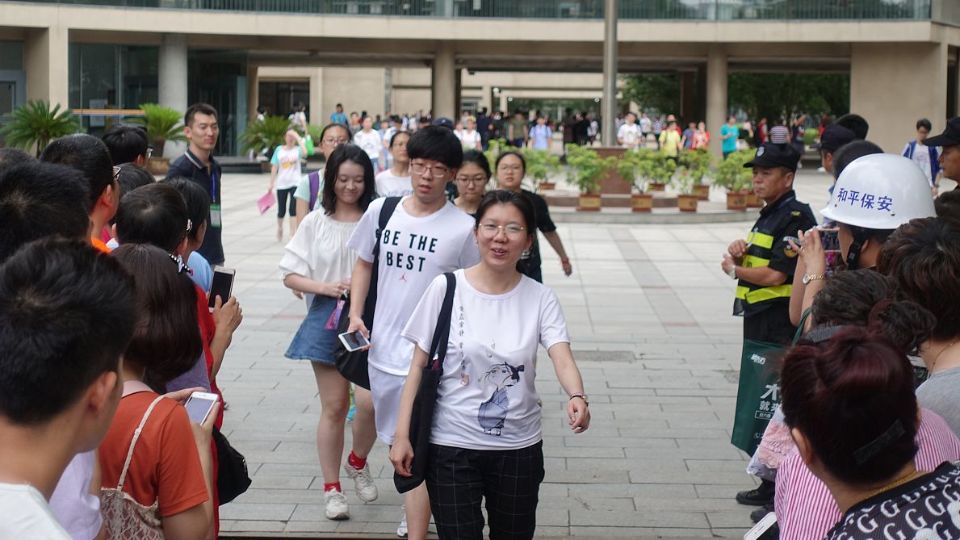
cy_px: 225
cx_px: 478
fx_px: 1884
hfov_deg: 28.6
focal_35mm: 74
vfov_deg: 16.3
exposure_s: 1/250
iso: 125
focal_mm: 25.7
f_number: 2.8
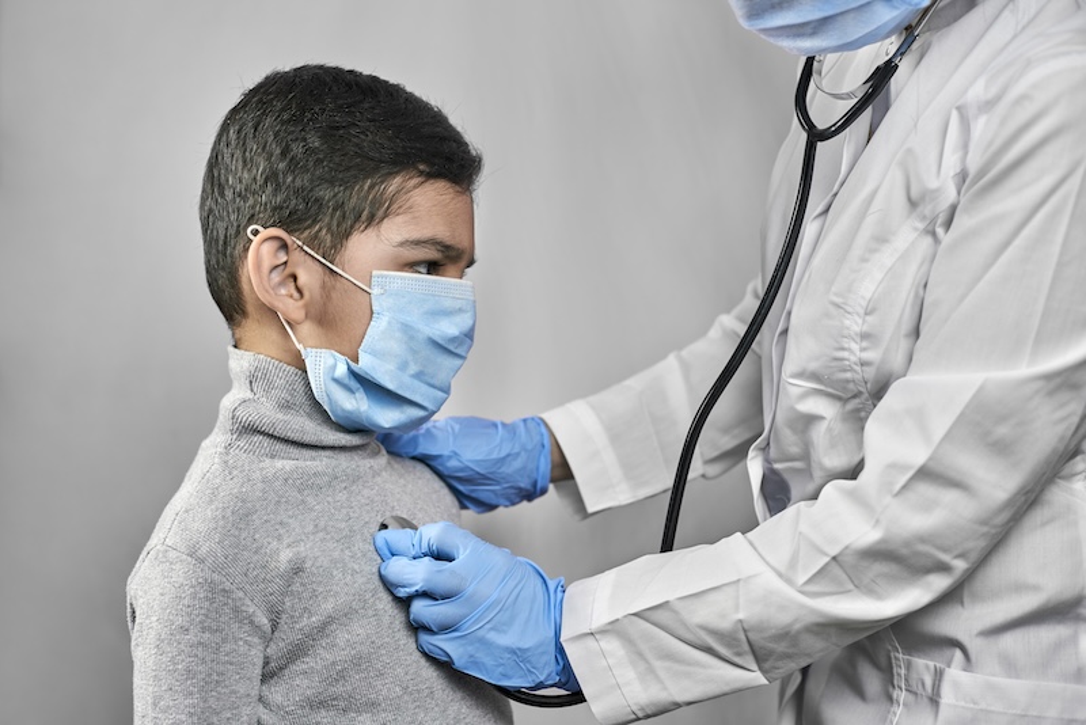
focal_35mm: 50
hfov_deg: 39.6
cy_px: 362
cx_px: 543
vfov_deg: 27.0
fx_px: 1509
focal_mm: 50
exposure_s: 1/160
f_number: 3.5
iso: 320
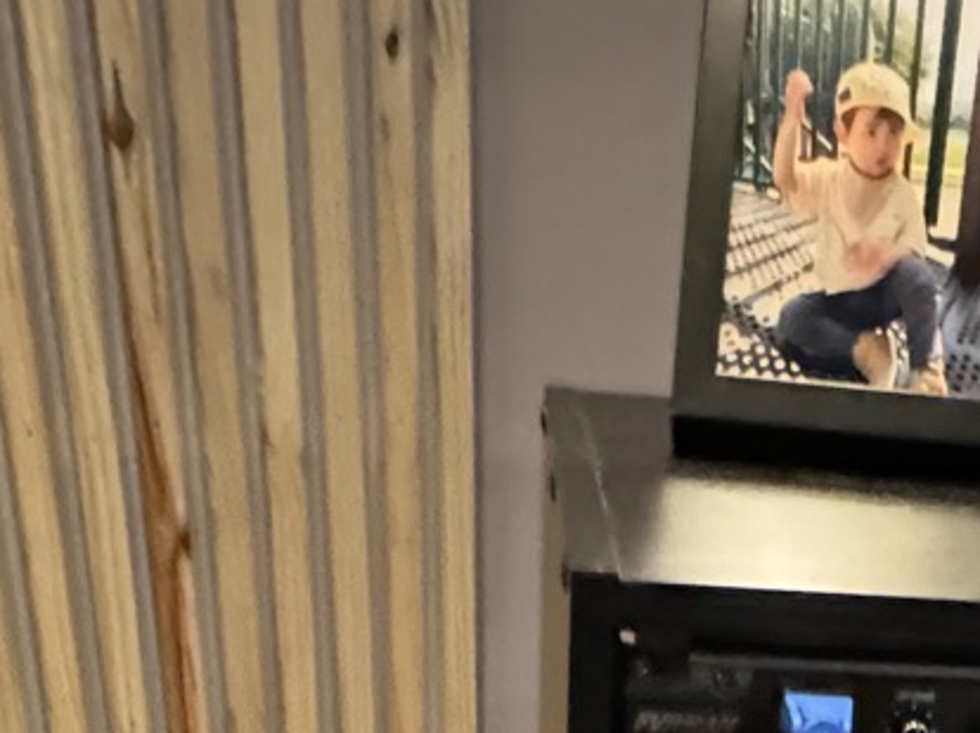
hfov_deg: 29.5
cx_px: 698
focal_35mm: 65
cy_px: 1594
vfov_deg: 15.8
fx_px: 1839
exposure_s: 1/30
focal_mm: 2.22
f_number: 2.2
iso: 1250
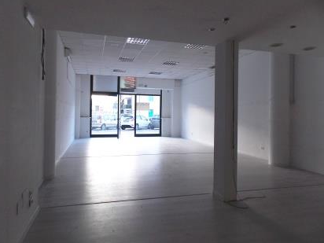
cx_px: 155
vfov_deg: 54.8
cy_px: 112
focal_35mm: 25
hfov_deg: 69.4
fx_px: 234
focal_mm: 4
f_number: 3.1
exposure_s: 1/50
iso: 80
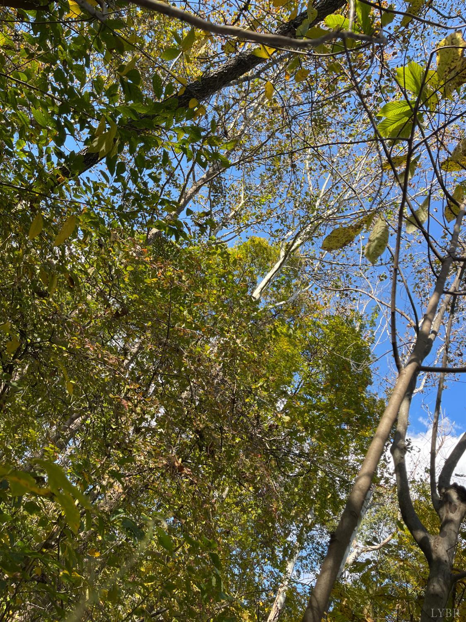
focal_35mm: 25
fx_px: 449
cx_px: 233
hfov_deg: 54.9
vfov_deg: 69.4
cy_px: 311
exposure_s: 1/628
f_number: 1.6
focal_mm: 5.1
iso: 32
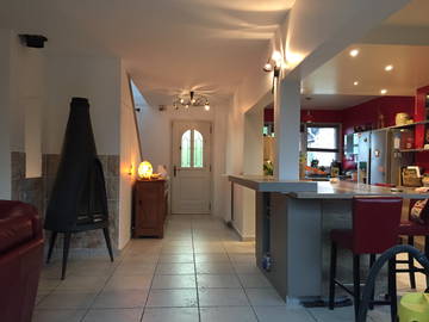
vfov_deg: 48.2
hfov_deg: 61.7
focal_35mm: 29
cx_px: 214
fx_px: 359
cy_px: 161
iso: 250
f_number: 2.2
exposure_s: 1/33
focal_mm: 4.15
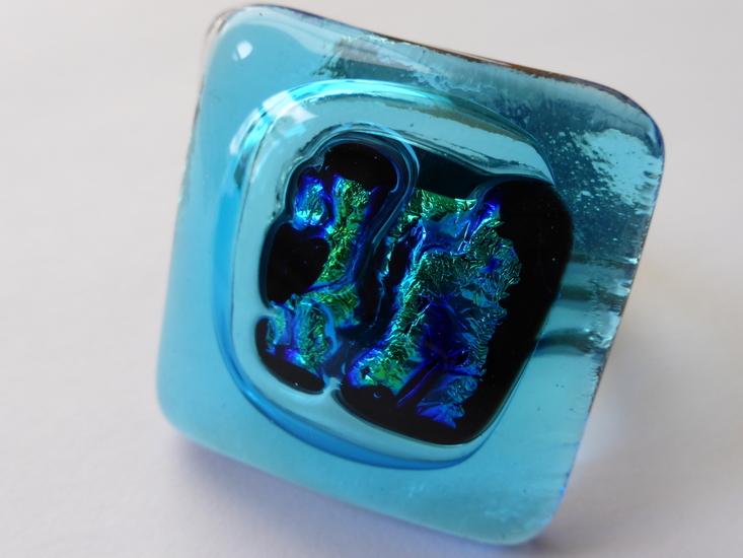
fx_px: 1224
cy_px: 279
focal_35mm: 57
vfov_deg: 25.7
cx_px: 372
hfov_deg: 33.8
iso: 200
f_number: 4.6
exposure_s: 1/60
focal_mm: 9.7
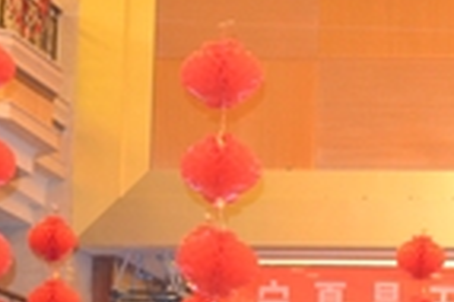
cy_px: 445
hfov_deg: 11.6
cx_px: 816
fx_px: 2066
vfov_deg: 8.2
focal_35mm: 164
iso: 1800
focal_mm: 26
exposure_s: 1/60
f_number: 4.2
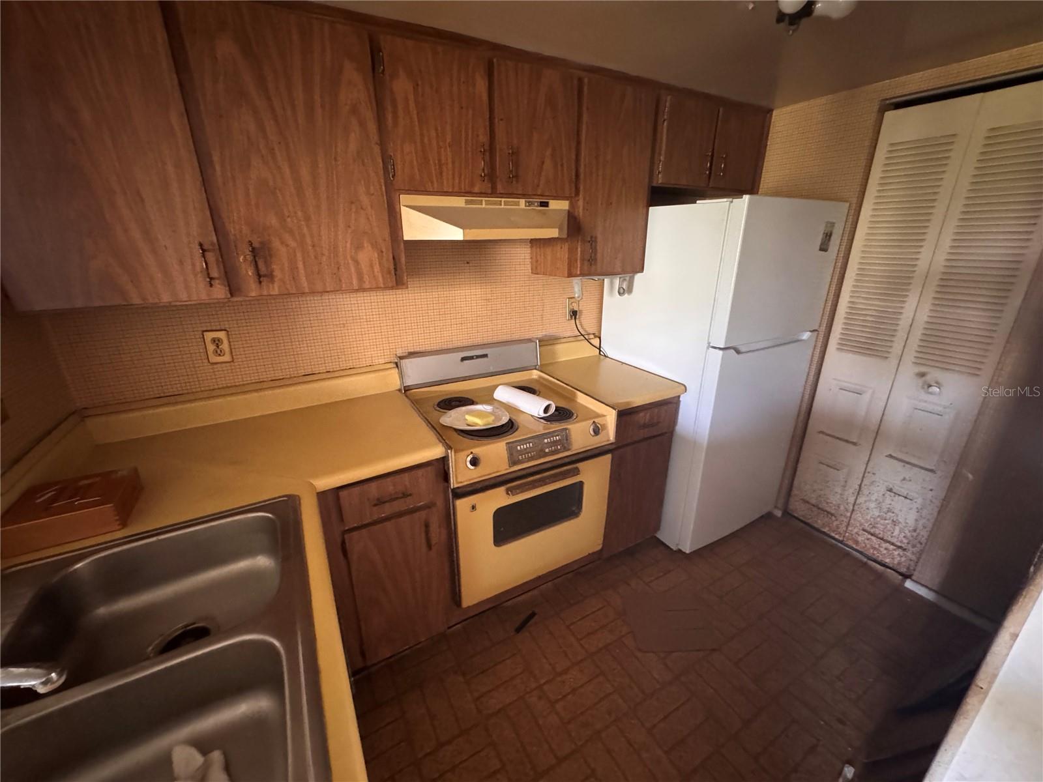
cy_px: 391
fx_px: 422
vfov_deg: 85.7
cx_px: 522
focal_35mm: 14
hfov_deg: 102.1
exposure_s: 1/49
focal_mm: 2.22
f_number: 2.2
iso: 1250
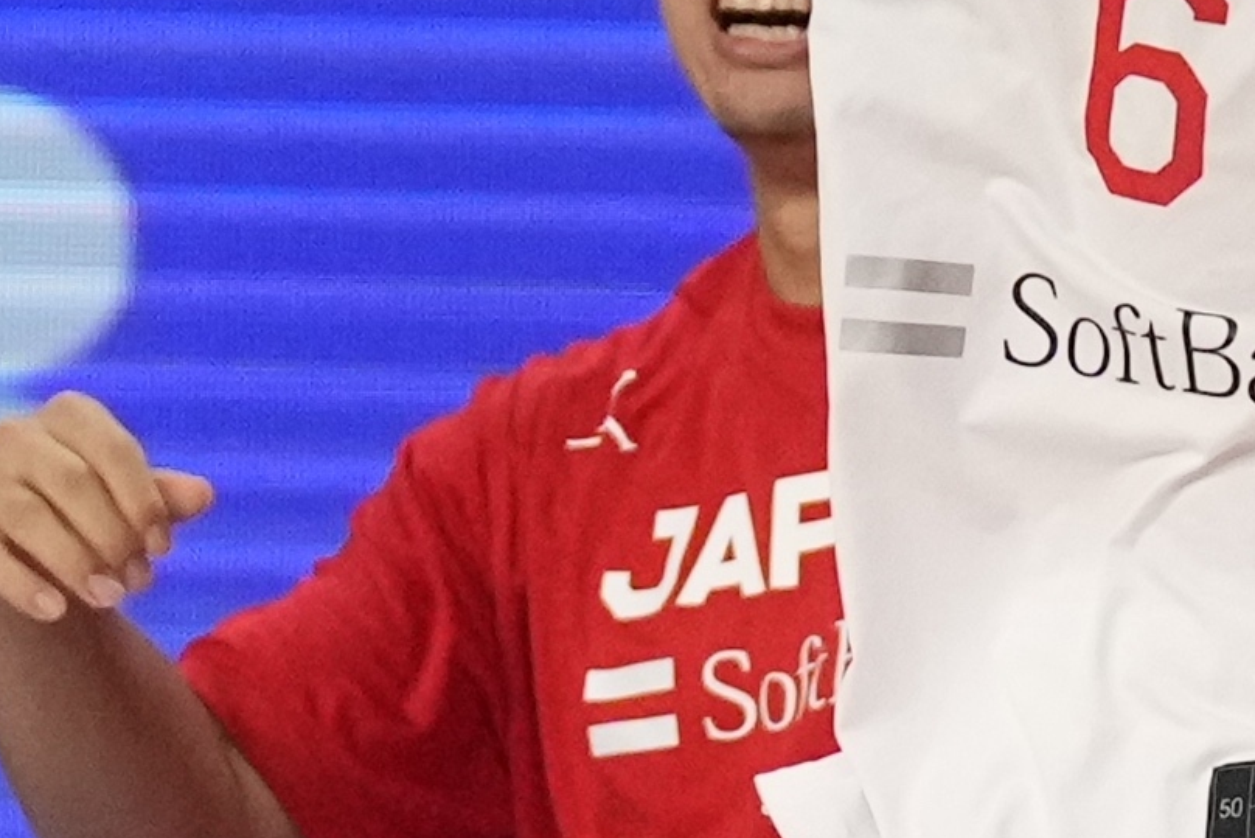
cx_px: 355
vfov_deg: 1.3
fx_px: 36190
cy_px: 586
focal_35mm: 1038
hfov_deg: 2.0
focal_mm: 100
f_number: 2.8
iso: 4000
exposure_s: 1/3200
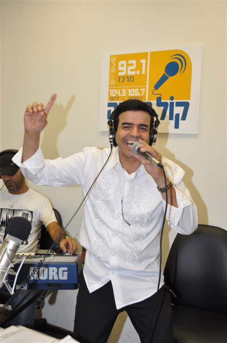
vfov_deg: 45.0
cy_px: 172
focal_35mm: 44
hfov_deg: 30.8
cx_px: 114
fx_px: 413
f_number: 4
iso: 400
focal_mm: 29
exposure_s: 1/60
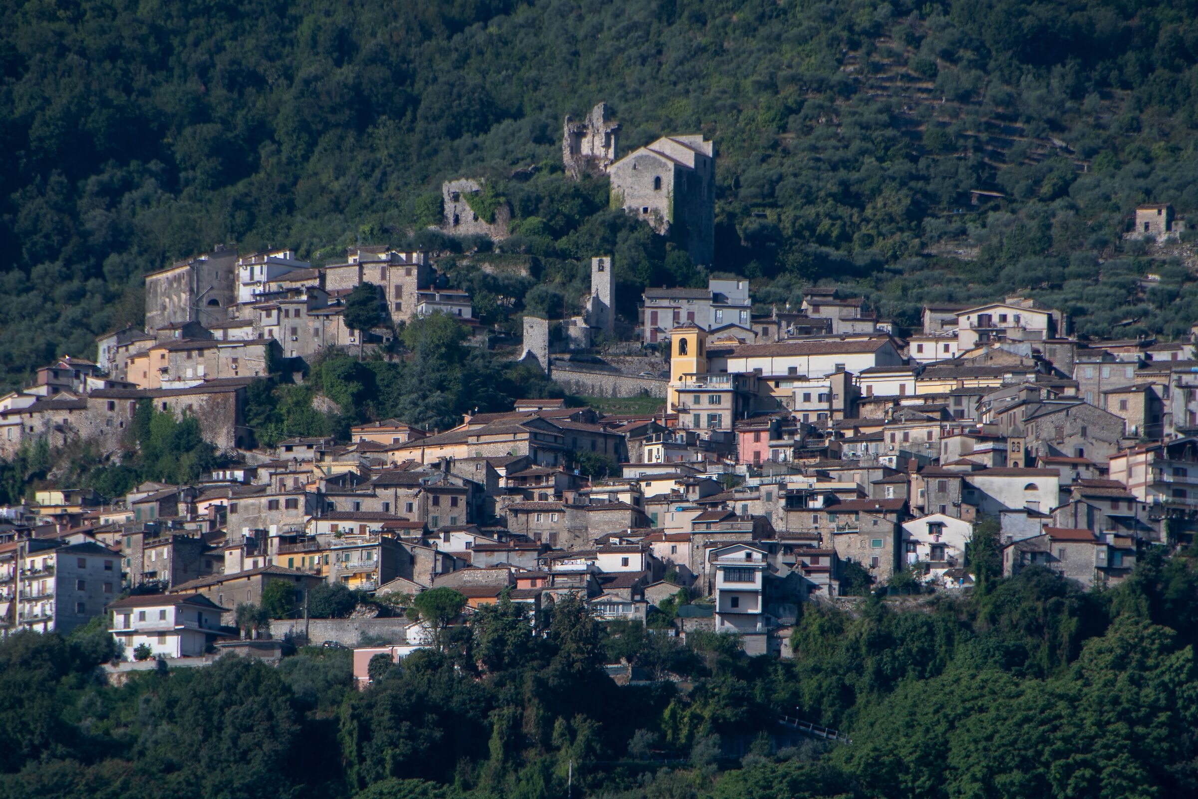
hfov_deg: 5.2
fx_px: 13310
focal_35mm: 400
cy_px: 400
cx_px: 599
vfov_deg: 3.4
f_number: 8
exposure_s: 1/400
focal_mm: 200
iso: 100
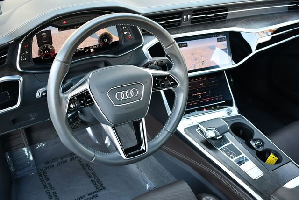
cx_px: 150
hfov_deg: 48.4
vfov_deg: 33.5
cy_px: 100
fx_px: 333
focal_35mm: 40
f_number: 3.8
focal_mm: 20
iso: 800
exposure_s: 1/125
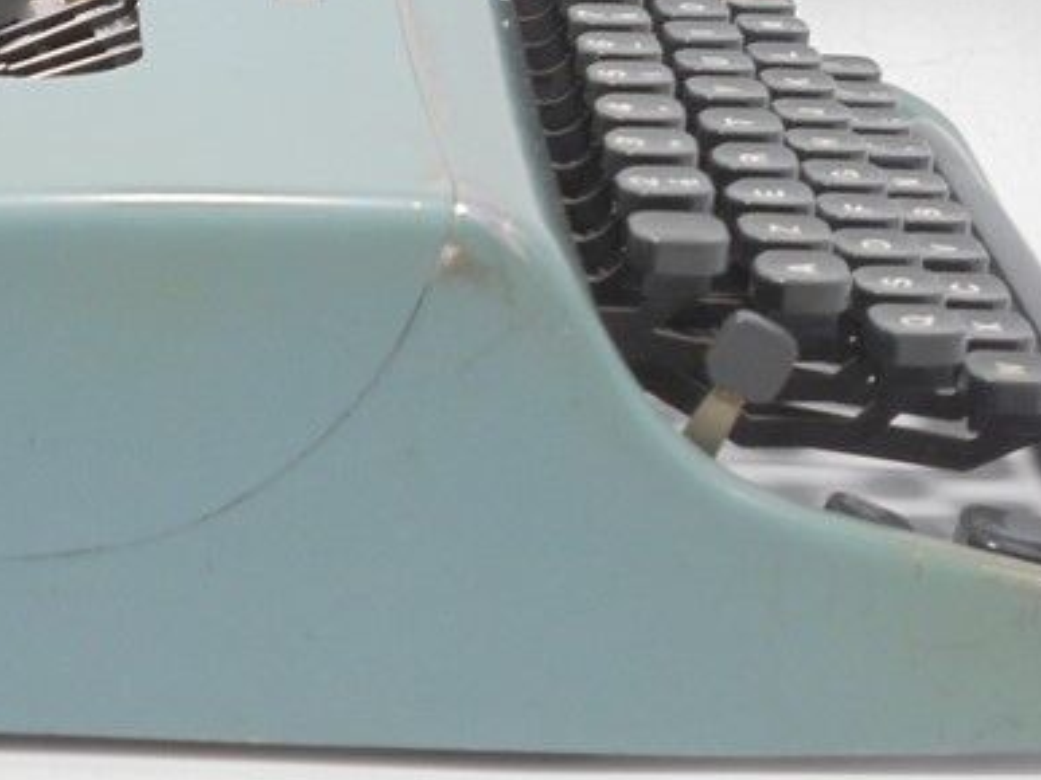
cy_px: 227
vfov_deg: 13.0
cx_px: 118
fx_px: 3427
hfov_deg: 17.0
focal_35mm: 114
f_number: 4.8
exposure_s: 1/30
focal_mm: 8.9
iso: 160
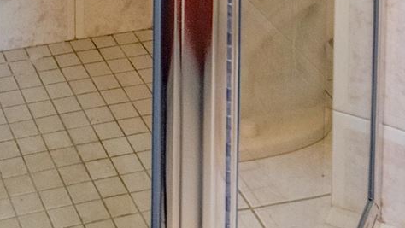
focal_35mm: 95
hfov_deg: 21.7
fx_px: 1021
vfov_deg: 10.2
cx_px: 9
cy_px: -396
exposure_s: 1/160
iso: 1600
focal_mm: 14
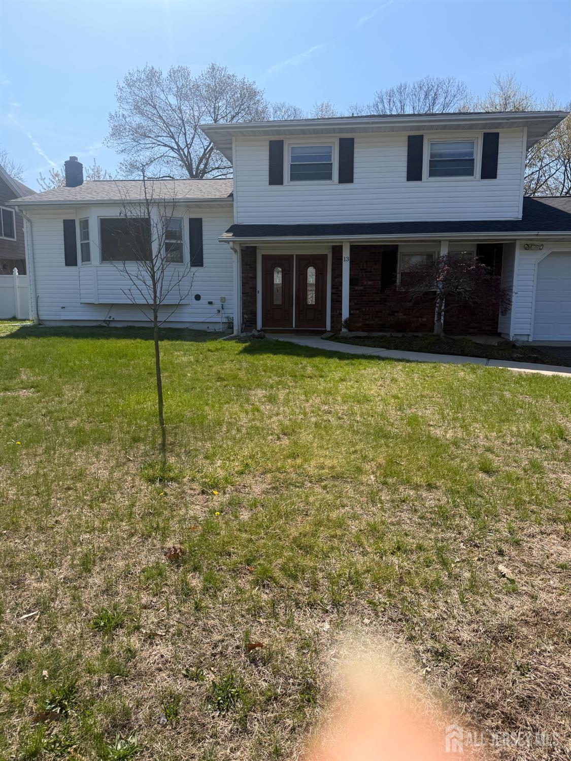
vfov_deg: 71.6
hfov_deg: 56.8
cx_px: 286
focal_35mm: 24
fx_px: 528
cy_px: 380
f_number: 1.78
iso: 80
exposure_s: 1/3425
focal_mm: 6.76
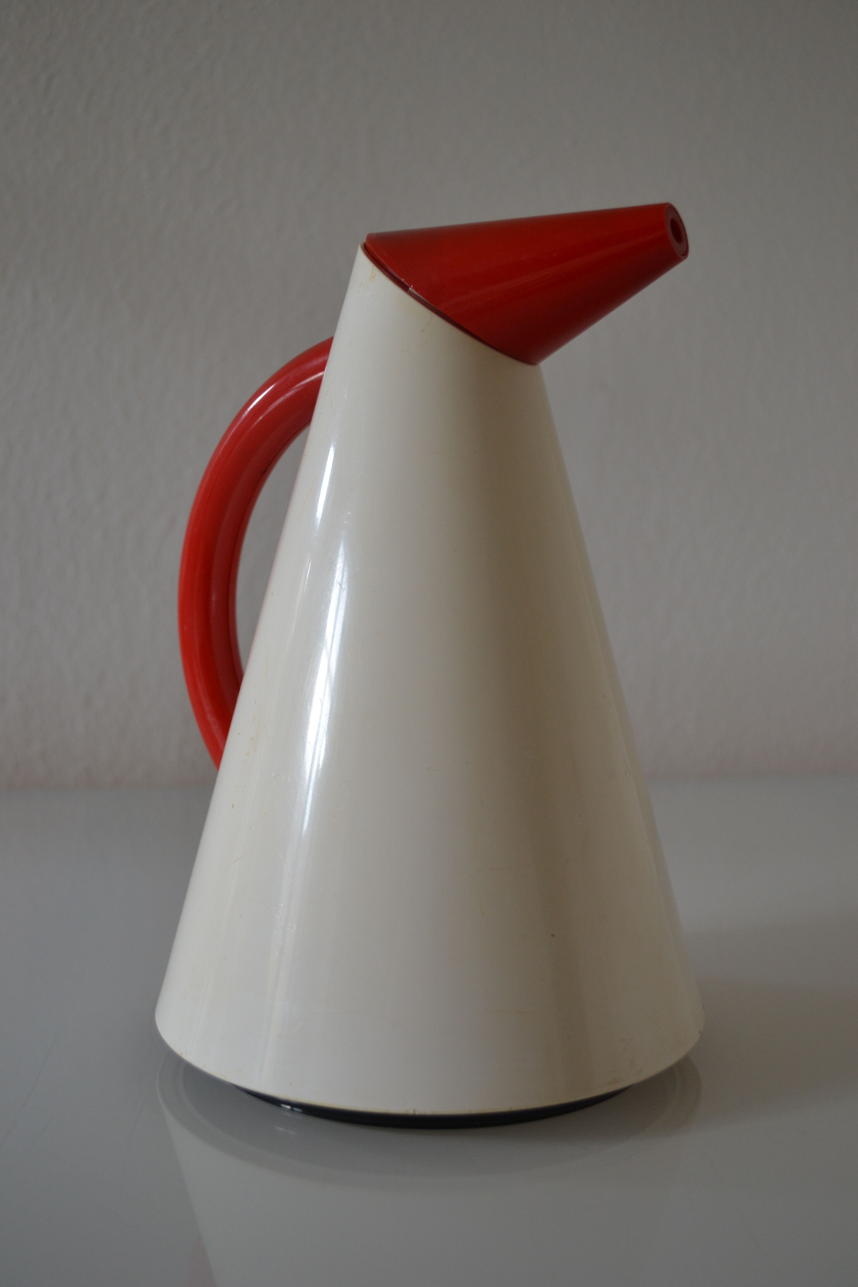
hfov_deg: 36.9
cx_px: 429
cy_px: 644
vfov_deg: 53.1
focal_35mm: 36
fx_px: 1287
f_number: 4
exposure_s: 1/30
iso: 400
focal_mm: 24
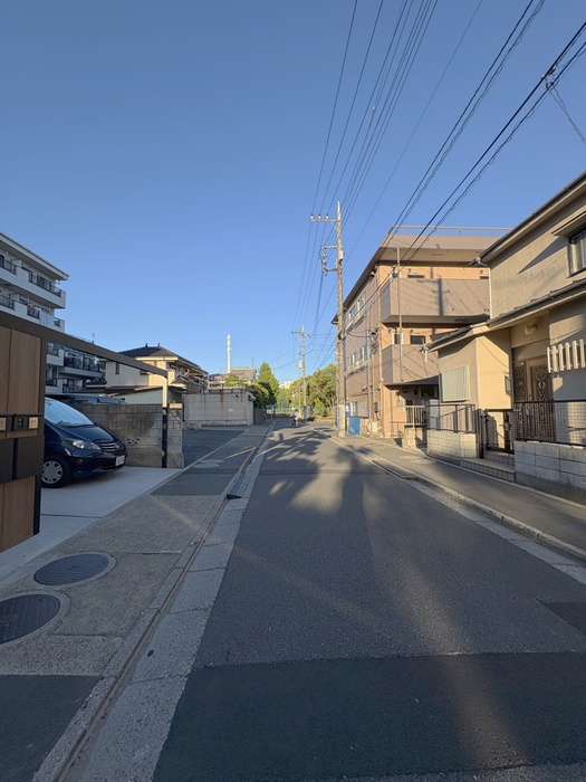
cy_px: 391
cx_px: 293
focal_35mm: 14
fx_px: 316
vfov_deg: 102.1
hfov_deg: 85.7
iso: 50
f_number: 2.2
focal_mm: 2.22
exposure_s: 1/1020
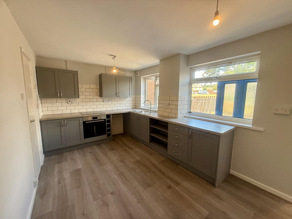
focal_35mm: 14
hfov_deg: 102.1
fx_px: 118
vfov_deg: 85.7
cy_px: 110
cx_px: 146
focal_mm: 2.22
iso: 100
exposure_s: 1/100
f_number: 2.2
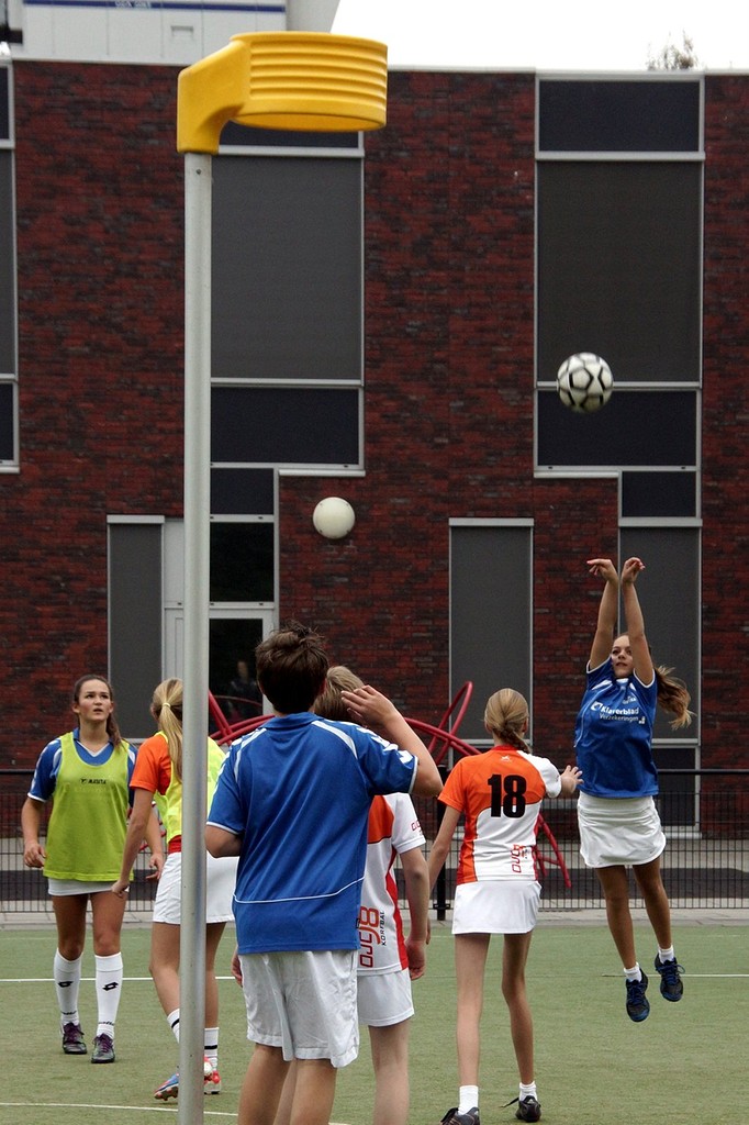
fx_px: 3279
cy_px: 562
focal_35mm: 105
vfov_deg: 19.5
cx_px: 374
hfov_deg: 13.0
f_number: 8
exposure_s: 1/250
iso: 640
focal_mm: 70
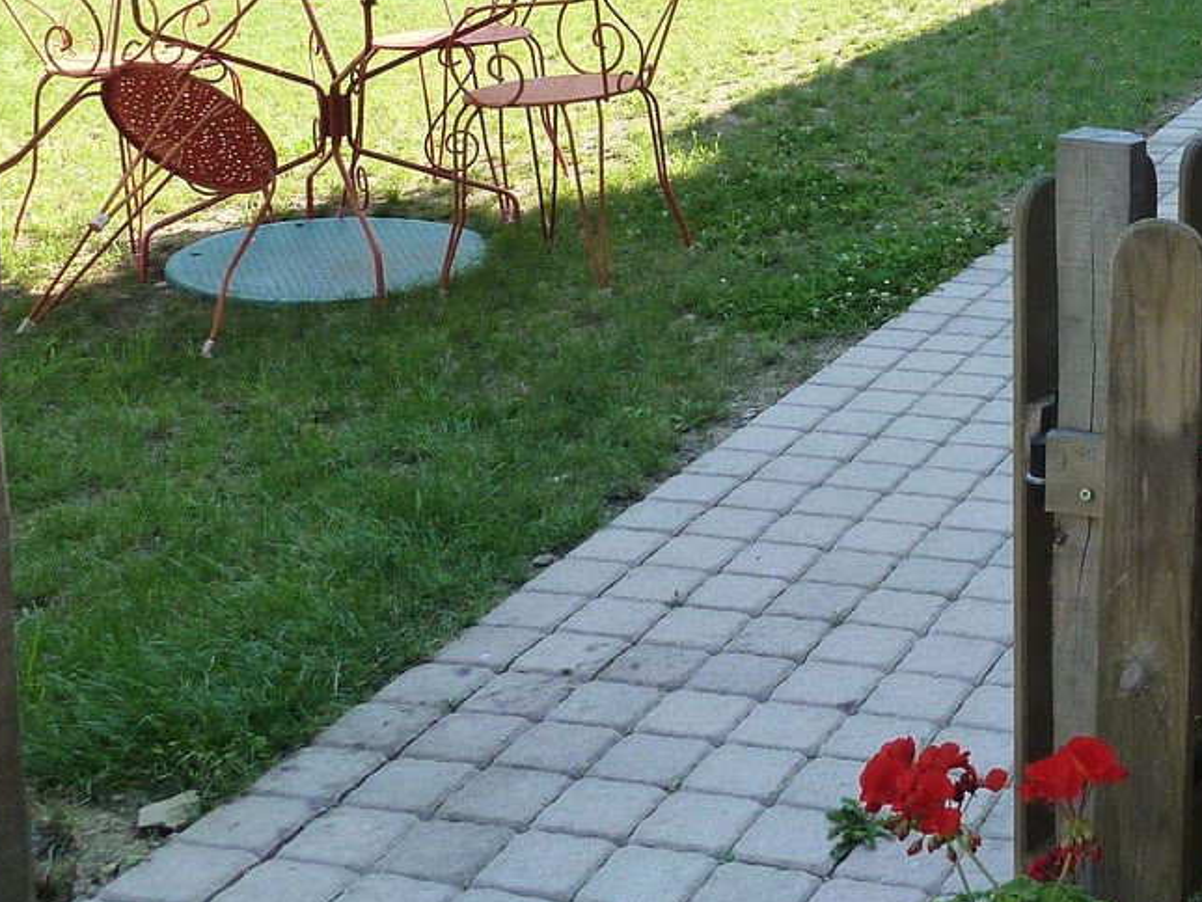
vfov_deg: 22.3
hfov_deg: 29.0
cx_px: 1224
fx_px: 2153
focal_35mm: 62
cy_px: -89
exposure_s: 1/100
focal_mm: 4.1
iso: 125
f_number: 3.5
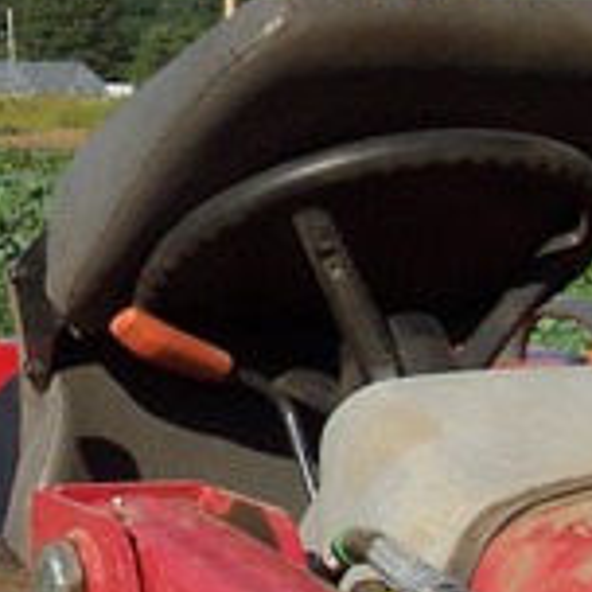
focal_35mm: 138
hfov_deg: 12.5
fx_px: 2670
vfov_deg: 12.6
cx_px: -19
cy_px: 195
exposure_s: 1/750
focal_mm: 5.6
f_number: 5.6
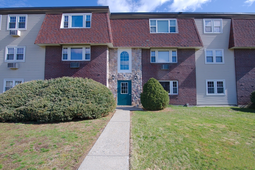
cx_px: 128
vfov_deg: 73.8
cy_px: 85
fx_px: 113
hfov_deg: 96.7
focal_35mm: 16
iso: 160
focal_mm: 16
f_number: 7.1
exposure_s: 1/500
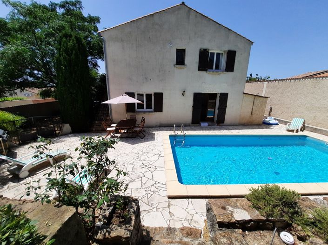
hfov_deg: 106.2
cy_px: 122
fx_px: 123
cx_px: 164
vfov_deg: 89.9
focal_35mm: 13
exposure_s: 1/2398
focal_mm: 1.74
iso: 40
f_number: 2.2
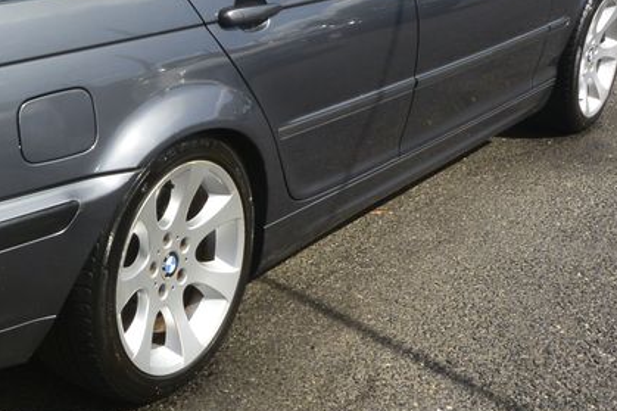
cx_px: 44
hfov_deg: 29.1
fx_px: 1131
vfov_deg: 20.5
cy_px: 133
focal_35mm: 66
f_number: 10
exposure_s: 1/250
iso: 160
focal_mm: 10
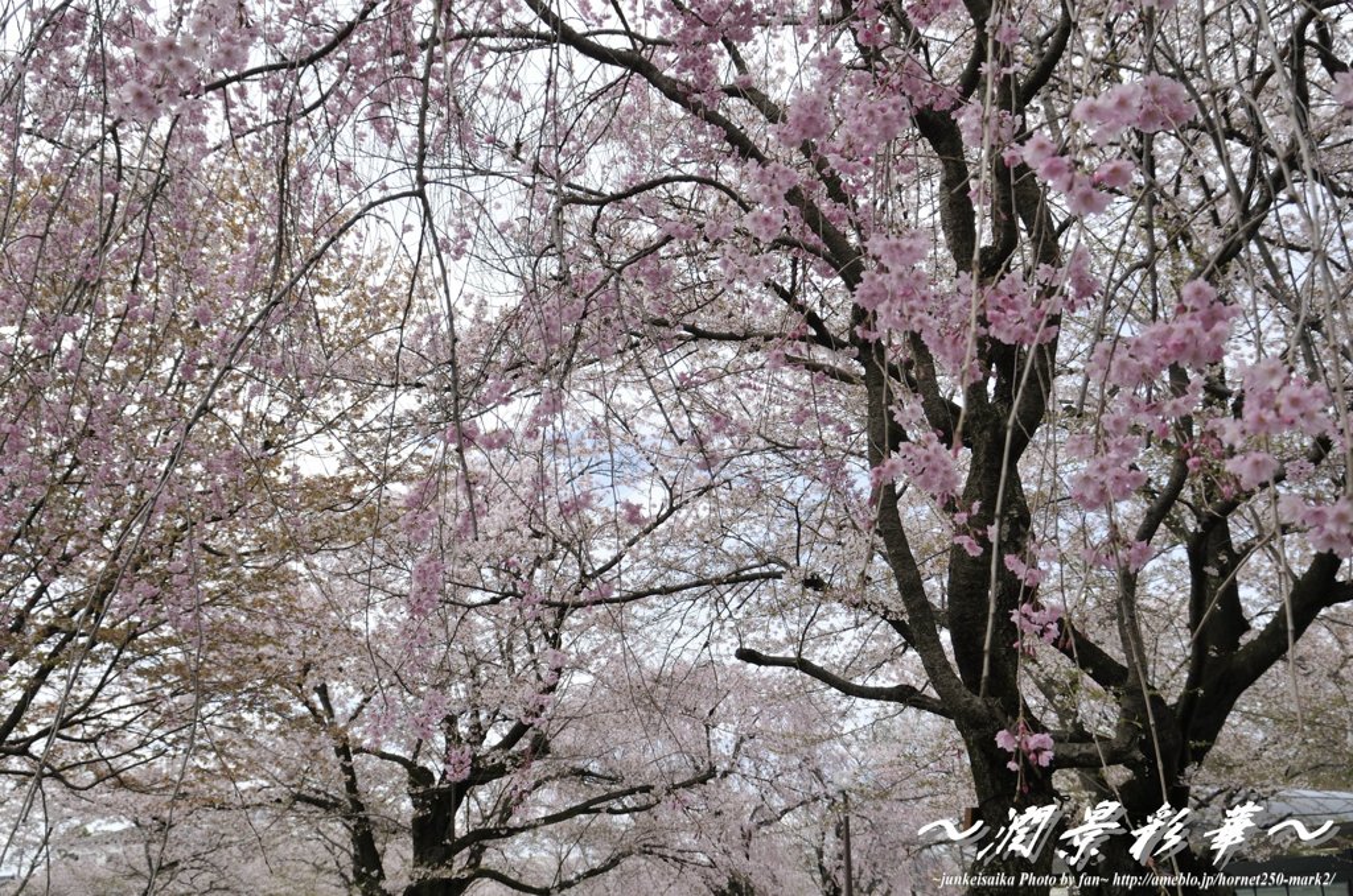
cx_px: 676
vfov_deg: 36.7
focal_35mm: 36
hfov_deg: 53.2
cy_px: 448
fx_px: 1351
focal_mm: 24
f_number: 8
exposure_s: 1/320
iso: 200
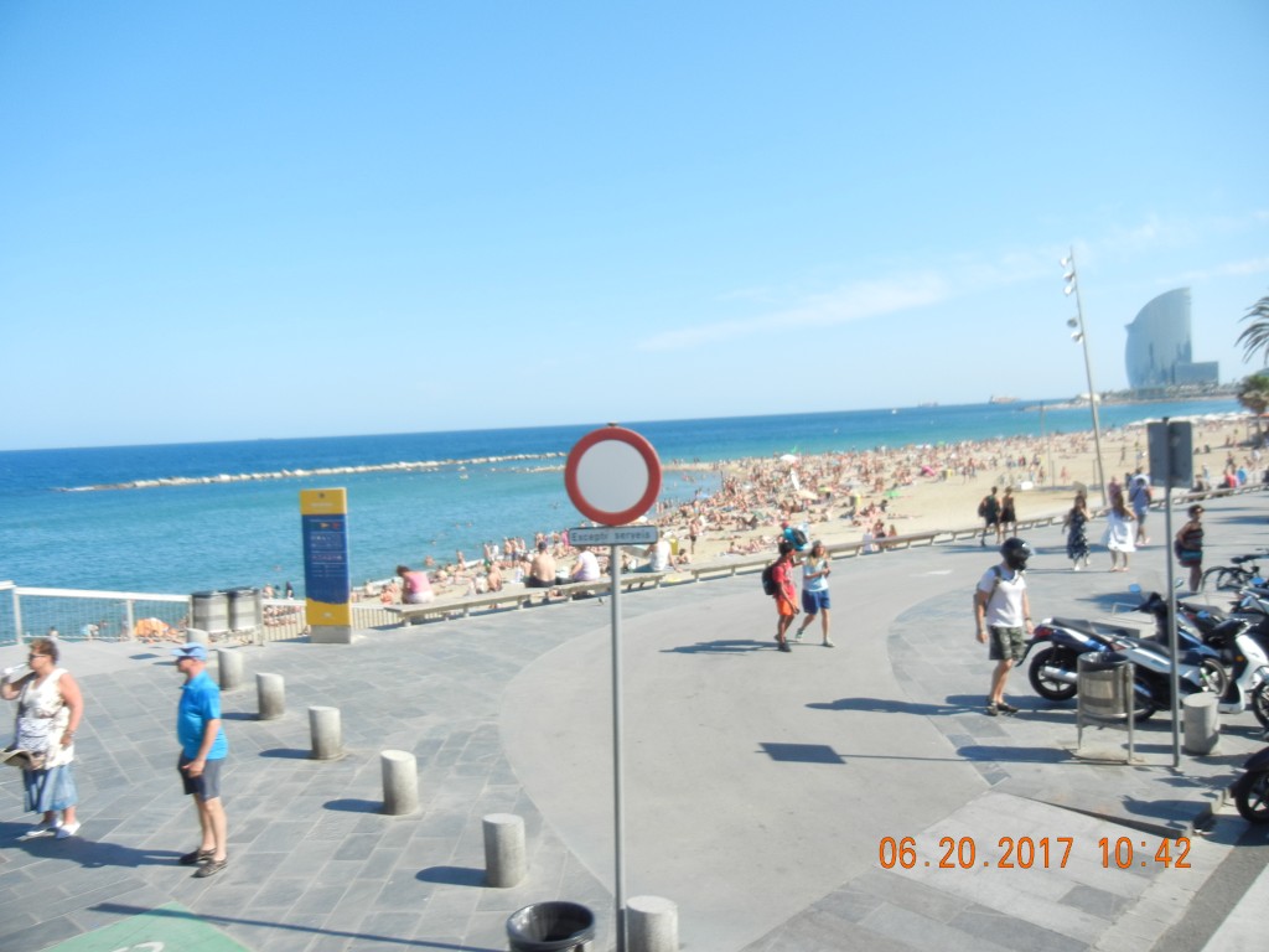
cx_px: 634
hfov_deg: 60.0
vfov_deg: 46.8
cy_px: 476
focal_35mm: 30
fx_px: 1100
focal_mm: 5.4
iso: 160
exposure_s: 1/246
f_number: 7
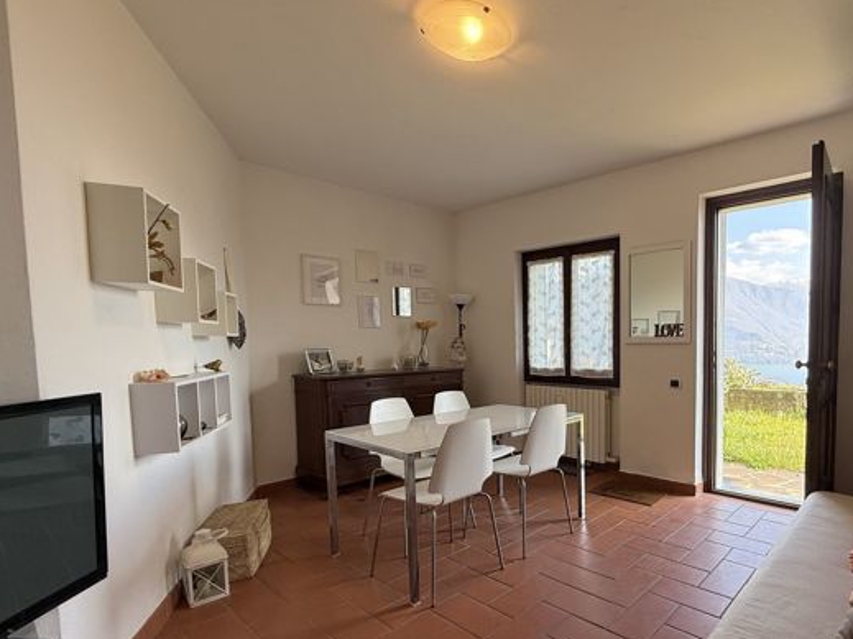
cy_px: 371
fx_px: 468
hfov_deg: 81.5
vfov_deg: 68.2
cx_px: 576
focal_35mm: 19
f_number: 2.2
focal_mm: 2.22
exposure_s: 1/110
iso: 64
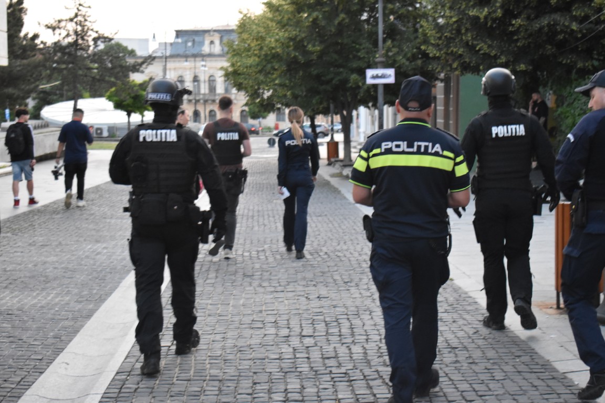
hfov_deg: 31.9
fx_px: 1059
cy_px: 202
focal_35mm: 63
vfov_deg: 21.6
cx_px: 302
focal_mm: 42
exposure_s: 1/60
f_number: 5
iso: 2800
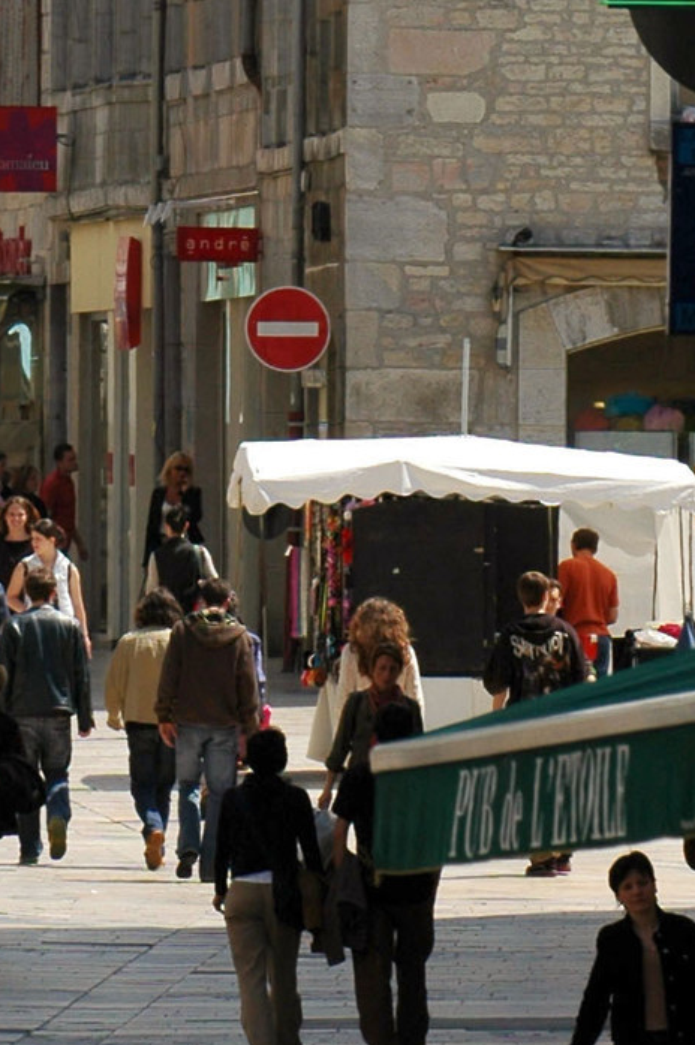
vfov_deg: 2.6
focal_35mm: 802
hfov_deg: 1.7
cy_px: -750
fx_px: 23261
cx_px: -244
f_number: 8
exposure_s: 1/400
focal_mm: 155
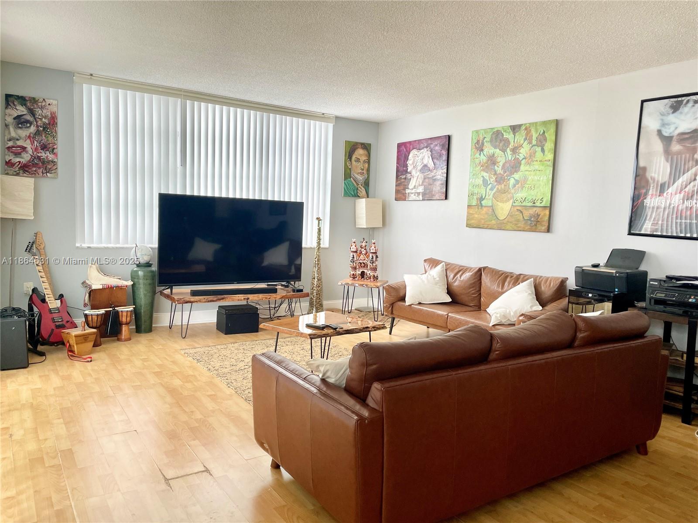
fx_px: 524
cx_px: 349
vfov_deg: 53.1
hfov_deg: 67.3
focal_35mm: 26
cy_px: 262
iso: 80
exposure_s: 1/121
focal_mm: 4.2
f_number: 1.6
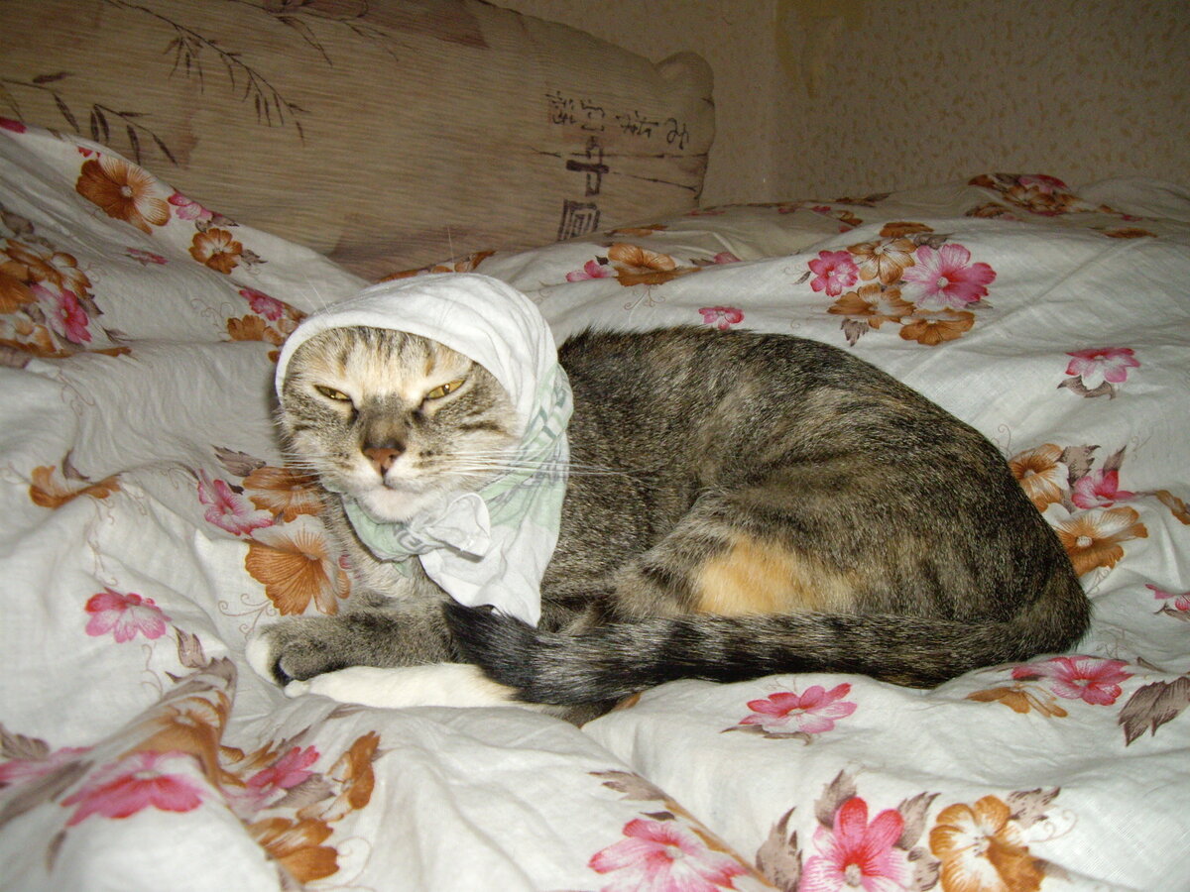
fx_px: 1306
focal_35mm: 38
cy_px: 446
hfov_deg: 49.0
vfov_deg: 37.7
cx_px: 595
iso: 200
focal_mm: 6.2
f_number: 2.7
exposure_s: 1/40
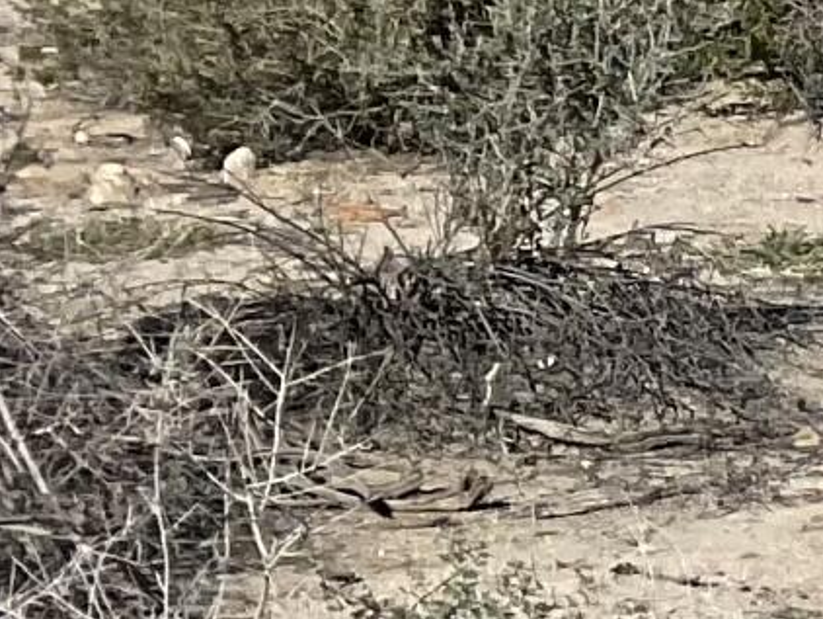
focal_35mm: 206
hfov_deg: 7.8
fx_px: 4900
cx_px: 2781
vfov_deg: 7.2
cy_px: 756
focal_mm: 3
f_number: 1.8
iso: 20
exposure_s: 1/4405
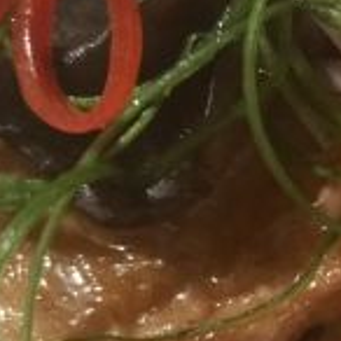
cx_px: 642
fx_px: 1415
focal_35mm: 127
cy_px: 214
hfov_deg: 12.4
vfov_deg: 13.7
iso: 755
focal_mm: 4.12
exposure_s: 1/17
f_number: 2
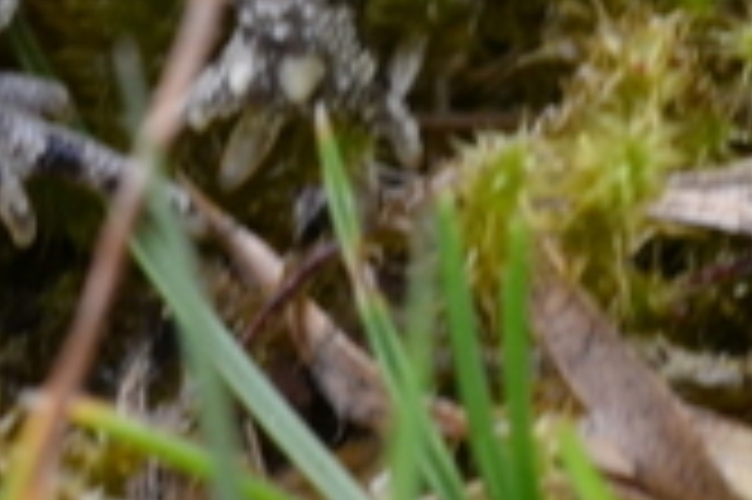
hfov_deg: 3.4
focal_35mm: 612
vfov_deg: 2.2
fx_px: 12780
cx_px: 45
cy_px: -529
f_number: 11
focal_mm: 85
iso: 800
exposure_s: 1/160
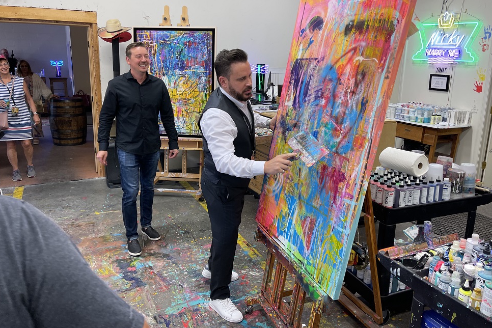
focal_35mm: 28
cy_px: 143
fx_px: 383
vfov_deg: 46.3
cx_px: 248
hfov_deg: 65.5
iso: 80
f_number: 1.6
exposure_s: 1/120
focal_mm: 5.1
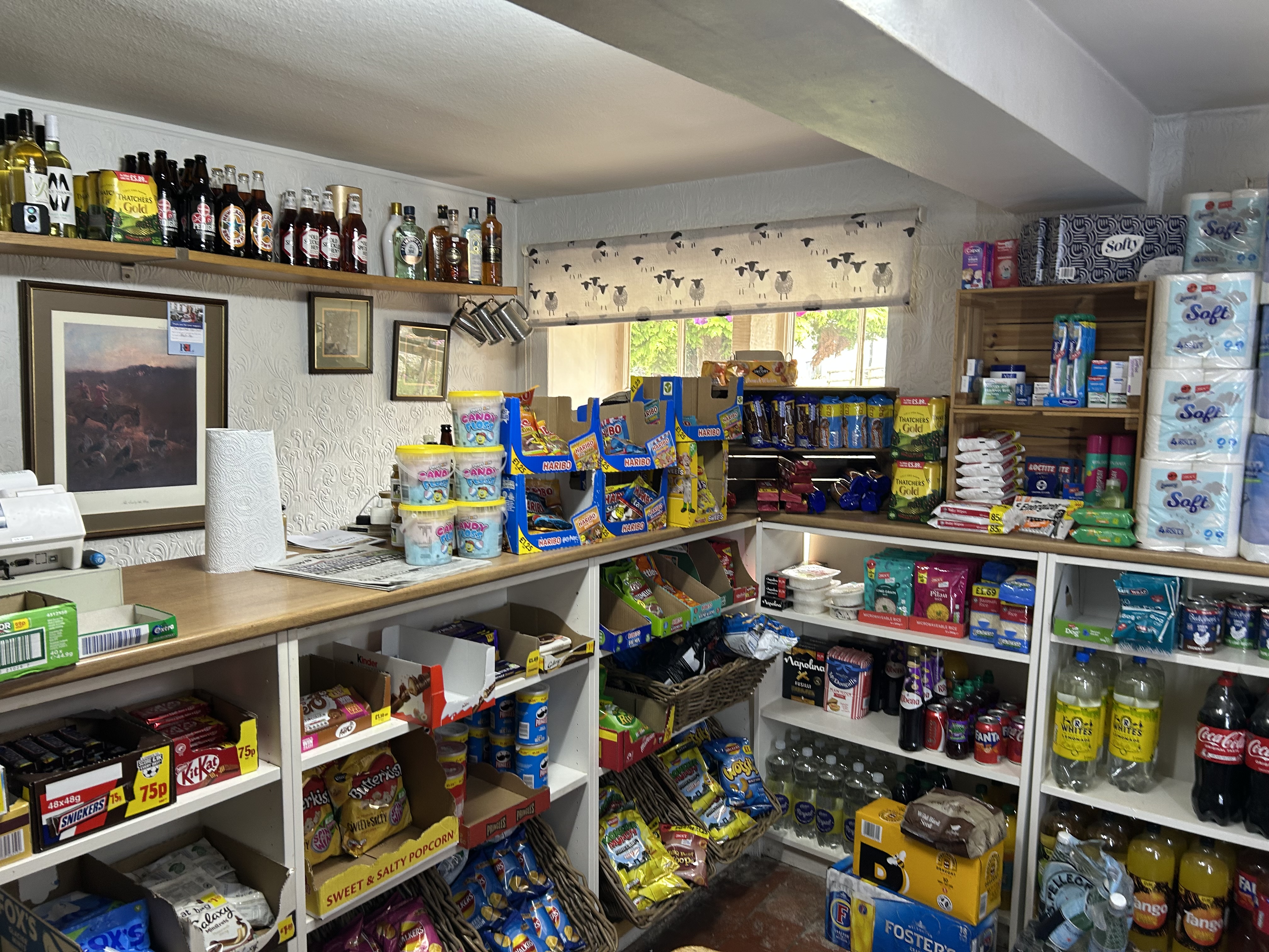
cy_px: 476
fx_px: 953
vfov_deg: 53.1
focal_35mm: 26
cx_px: 634
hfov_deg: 67.3
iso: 80
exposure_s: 1/50
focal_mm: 5.7
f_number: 1.5
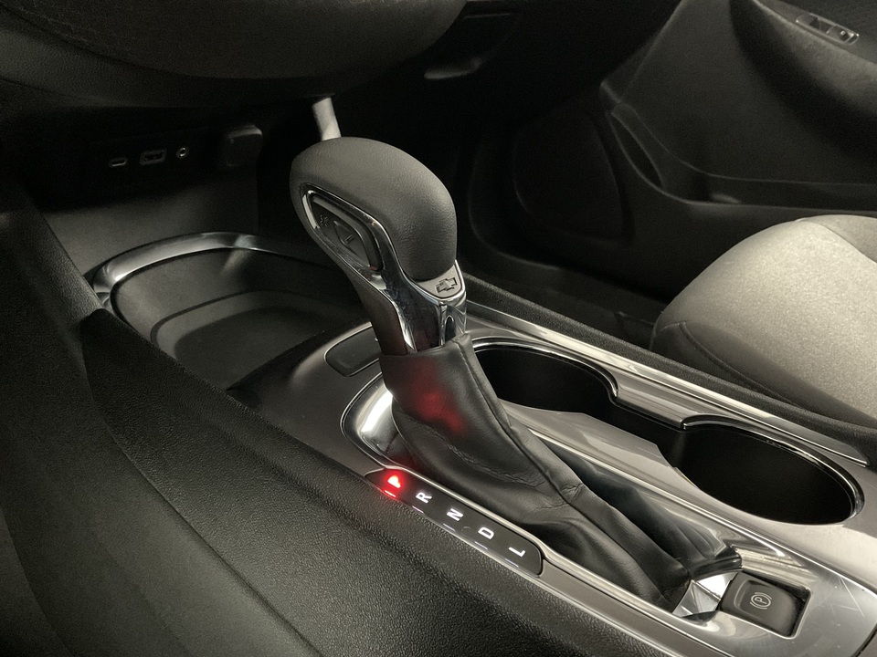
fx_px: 735
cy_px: 328
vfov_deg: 48.2
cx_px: 438
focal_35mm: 29
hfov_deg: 61.7
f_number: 1.8
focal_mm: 3
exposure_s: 1/20
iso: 500
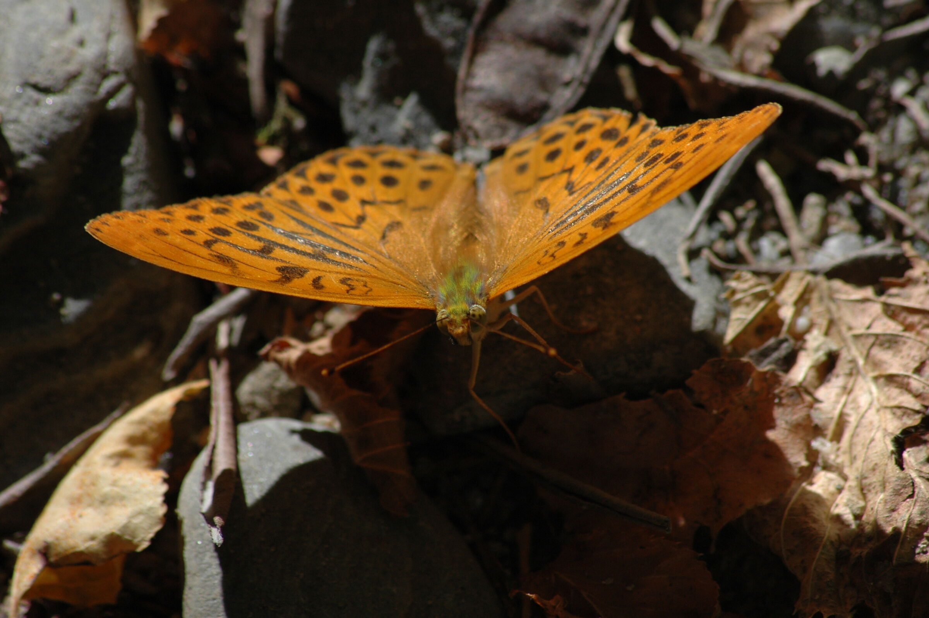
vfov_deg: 3.0
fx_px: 11603
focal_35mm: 450
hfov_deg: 4.6
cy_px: 309
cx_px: 464
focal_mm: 300
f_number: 9
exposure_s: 1/500
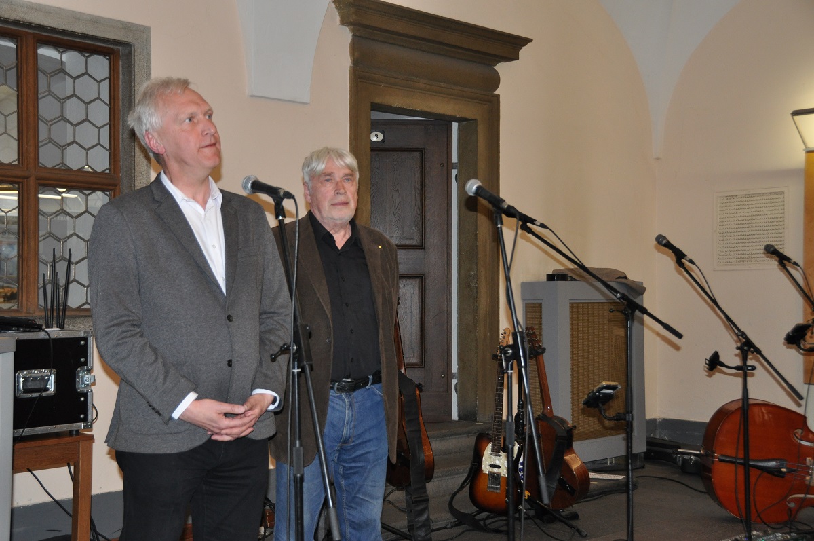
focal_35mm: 48
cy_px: 270
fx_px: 1084
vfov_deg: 28.0
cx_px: 407
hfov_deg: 41.2
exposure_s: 1/60
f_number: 4.2
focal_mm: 32
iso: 800
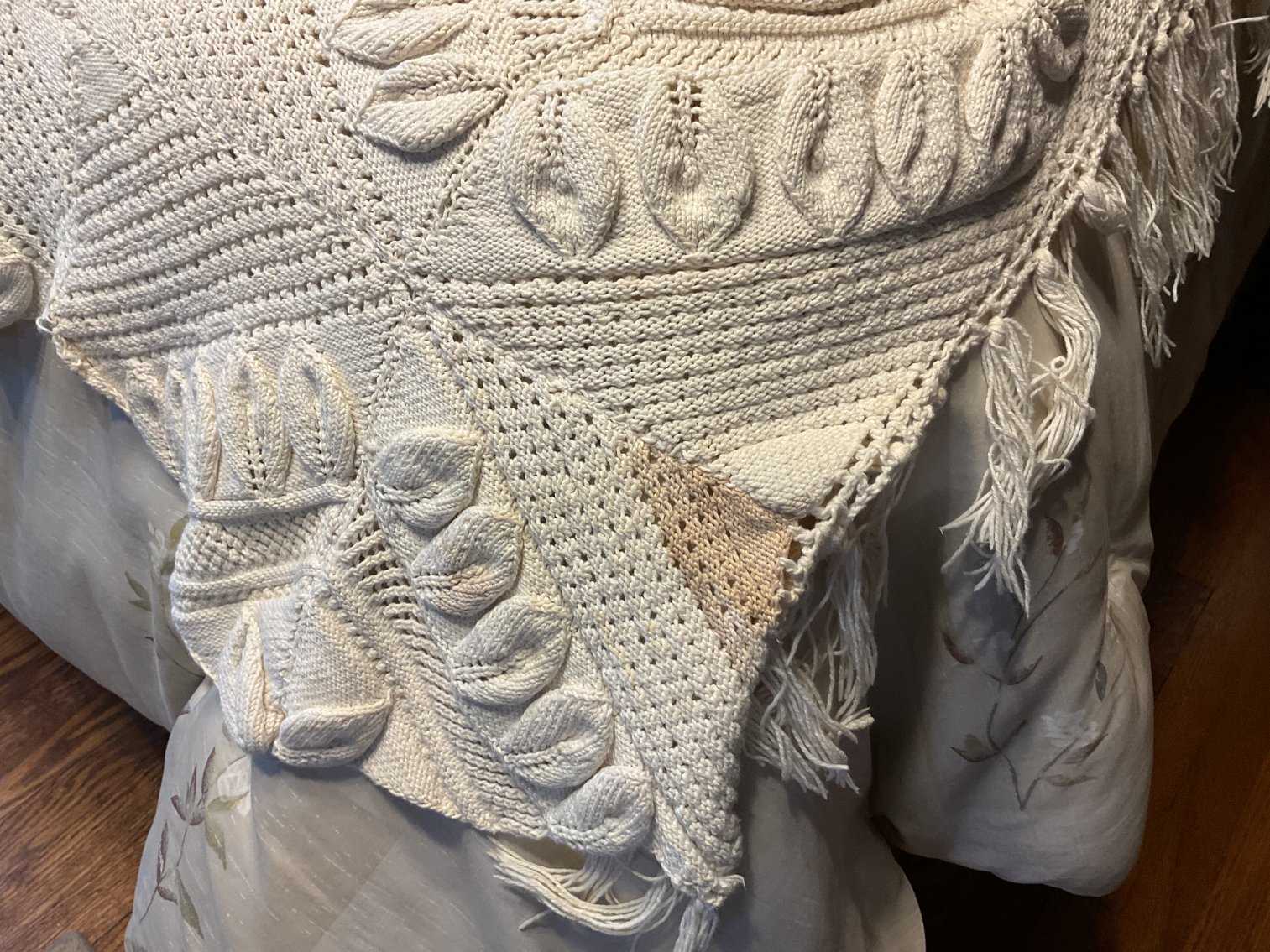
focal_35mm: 29
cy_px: 476
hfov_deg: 61.7
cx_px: 635
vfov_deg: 48.2
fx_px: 1064
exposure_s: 1/60
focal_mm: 3
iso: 64
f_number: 1.8
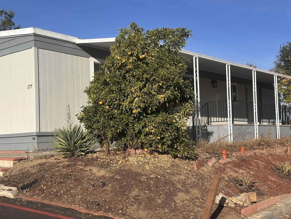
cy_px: 110
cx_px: 146
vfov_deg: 30.3
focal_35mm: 48
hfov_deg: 39.7
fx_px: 404
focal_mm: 6.86
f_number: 1.78
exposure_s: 1/5263
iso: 64
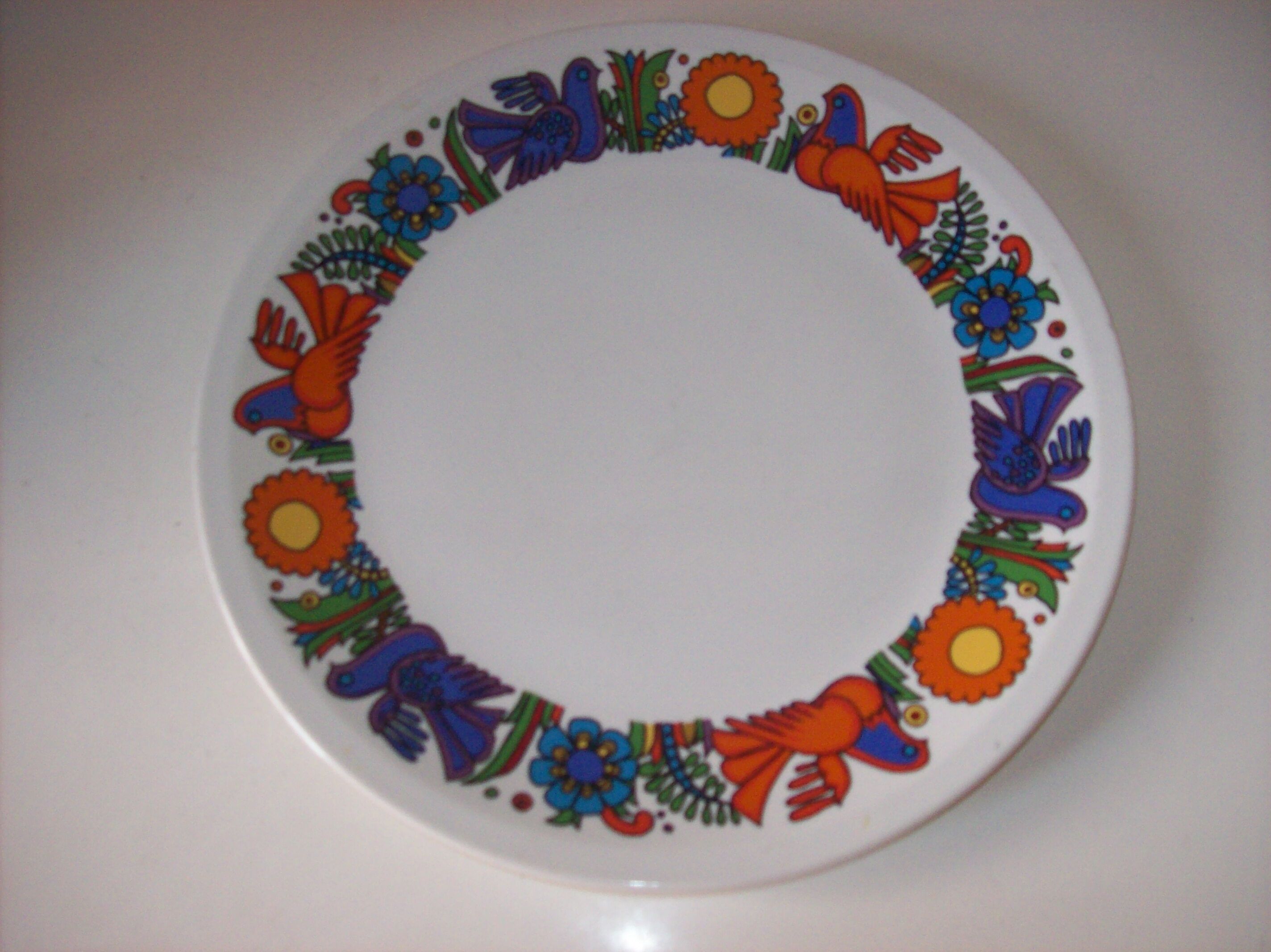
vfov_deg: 39.6
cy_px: 476
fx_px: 1321
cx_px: 636
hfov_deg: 51.4
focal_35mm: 36
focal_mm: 6
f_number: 2.7
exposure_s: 1/64
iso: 200
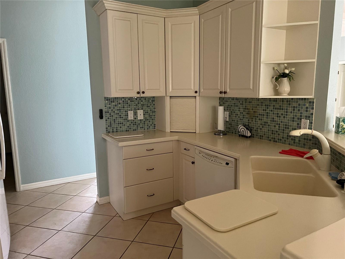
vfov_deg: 53.1
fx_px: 259
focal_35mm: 26
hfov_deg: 67.3
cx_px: 172
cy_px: 130
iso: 500
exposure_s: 1/60
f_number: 1.5
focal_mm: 5.7
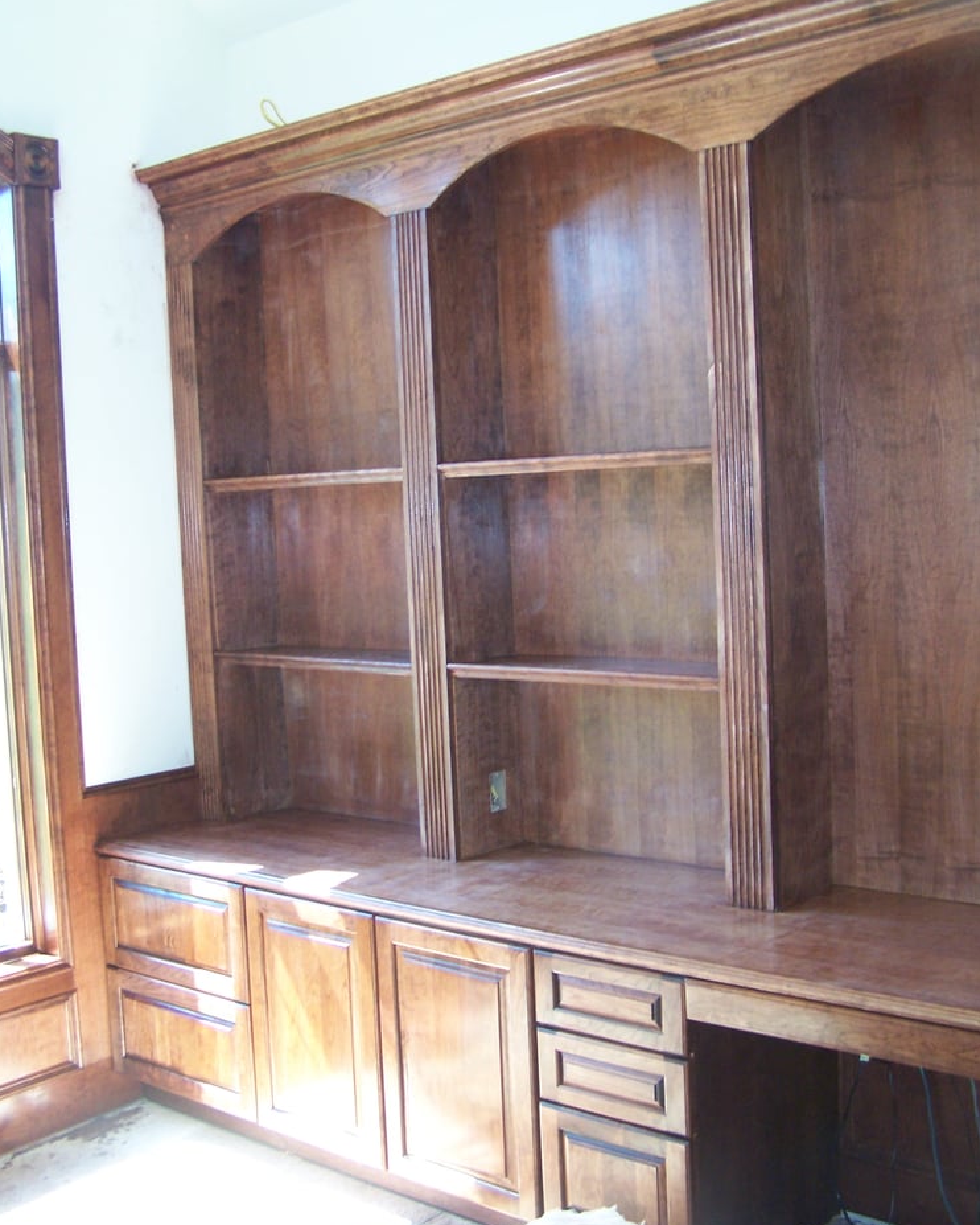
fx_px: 1450
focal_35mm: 40
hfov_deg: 37.3
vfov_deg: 45.8
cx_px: 487
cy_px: 593
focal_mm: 6.3
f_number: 2.8
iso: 140
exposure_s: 1/60
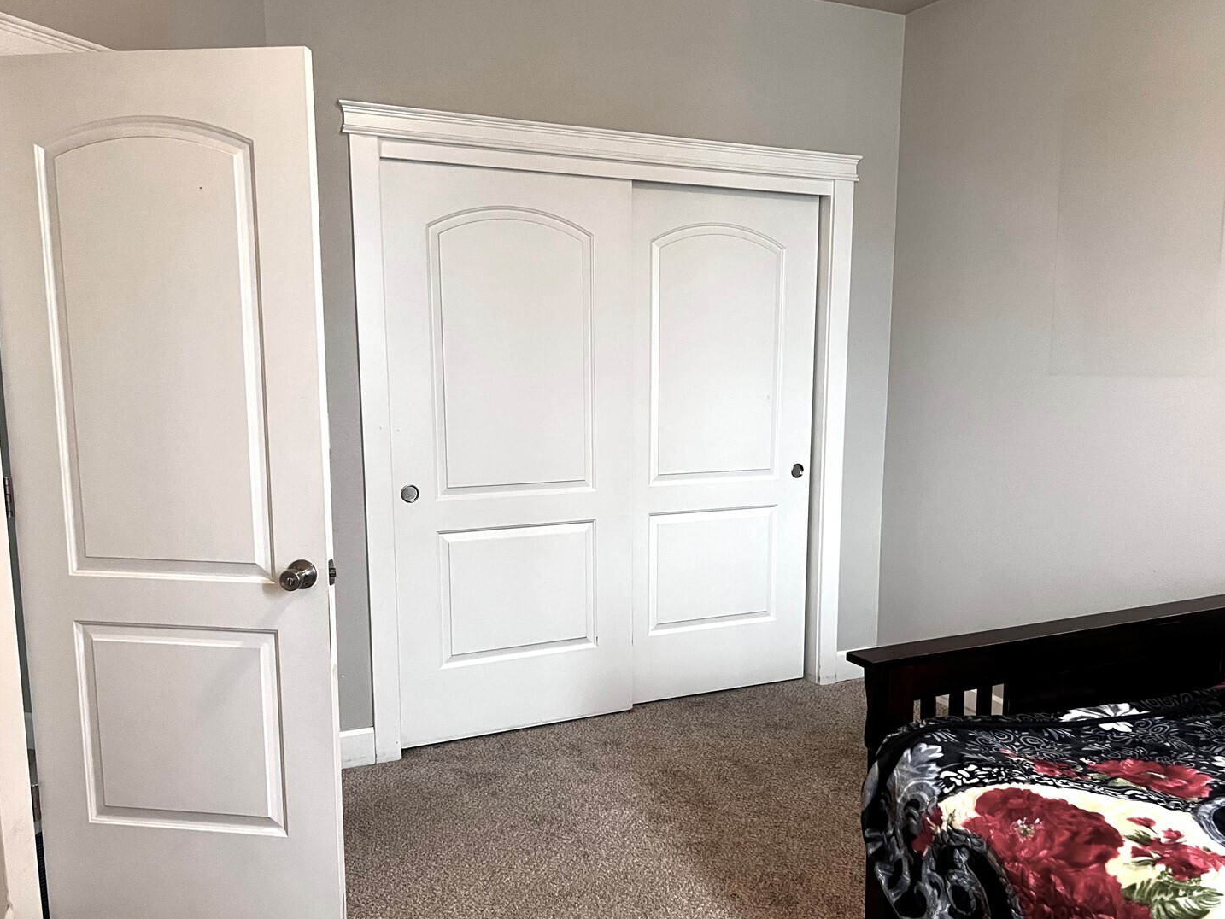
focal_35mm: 29
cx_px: 654
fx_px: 1026
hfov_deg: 61.6
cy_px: 501
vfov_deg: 48.2
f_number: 1.5
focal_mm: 5.7
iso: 500
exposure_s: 1/42
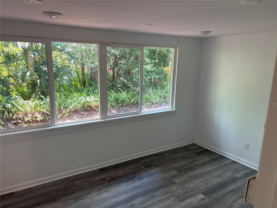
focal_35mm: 26
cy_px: 104
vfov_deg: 53.1
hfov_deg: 67.3
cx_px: 138
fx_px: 208
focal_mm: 5.96
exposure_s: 1/60
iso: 125
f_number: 1.6
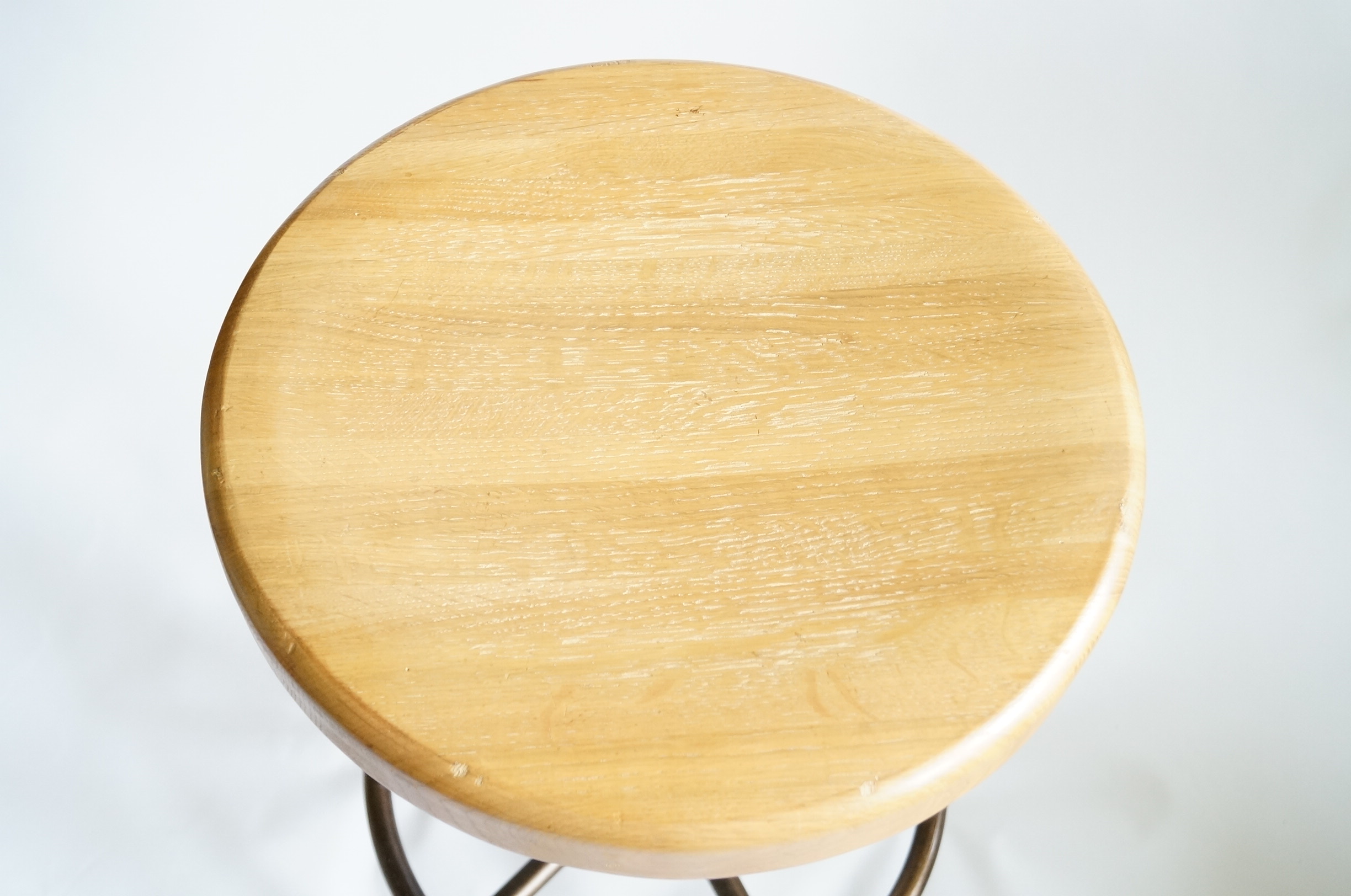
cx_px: 676
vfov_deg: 34.1
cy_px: 448
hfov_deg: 49.6
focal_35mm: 39
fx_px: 1461
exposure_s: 1/60
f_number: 4
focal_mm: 26
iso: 1000
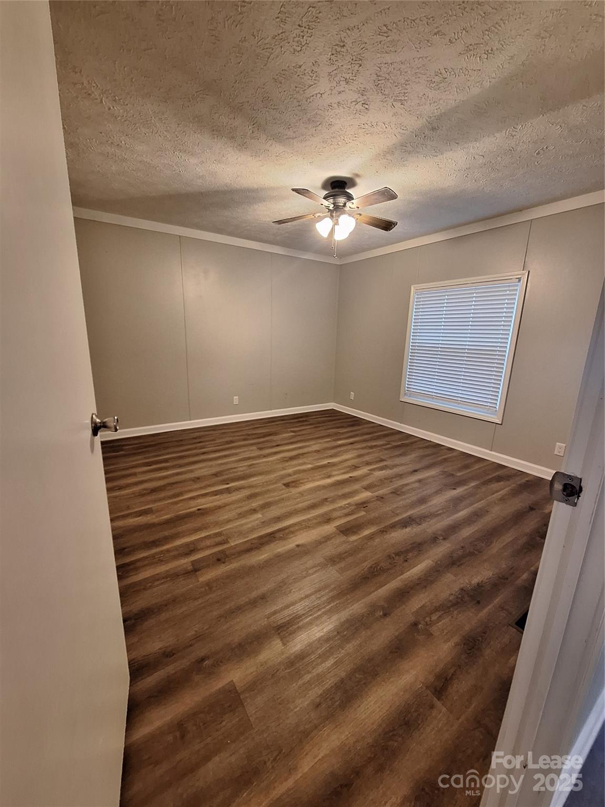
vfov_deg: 106.2
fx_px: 303
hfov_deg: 89.9
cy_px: 404
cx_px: 302
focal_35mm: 13
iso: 160
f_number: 2.2
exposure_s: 1/24
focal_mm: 1.74
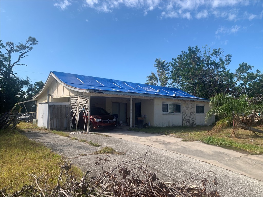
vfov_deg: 53.1
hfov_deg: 67.3
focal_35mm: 26
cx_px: 132
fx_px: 198
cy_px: 98
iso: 25
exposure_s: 1/2257
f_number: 1.8
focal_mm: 4.25
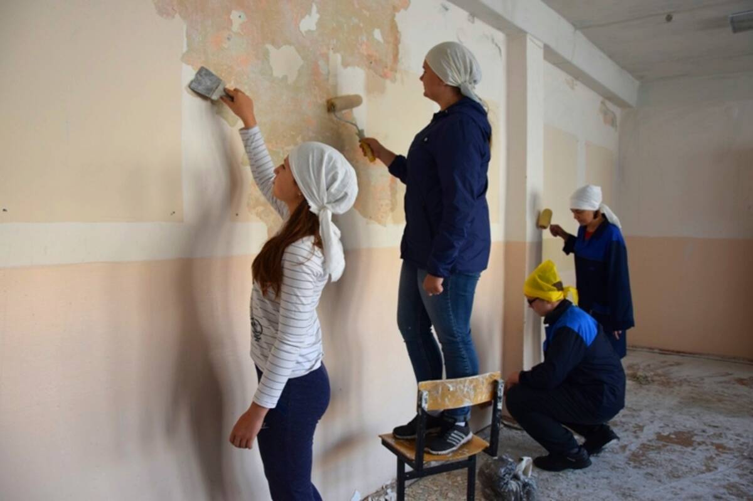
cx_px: 376
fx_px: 564
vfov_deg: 47.9
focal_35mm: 27
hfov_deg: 67.4
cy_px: 250
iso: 450
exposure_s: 1/60
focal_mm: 18
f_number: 4
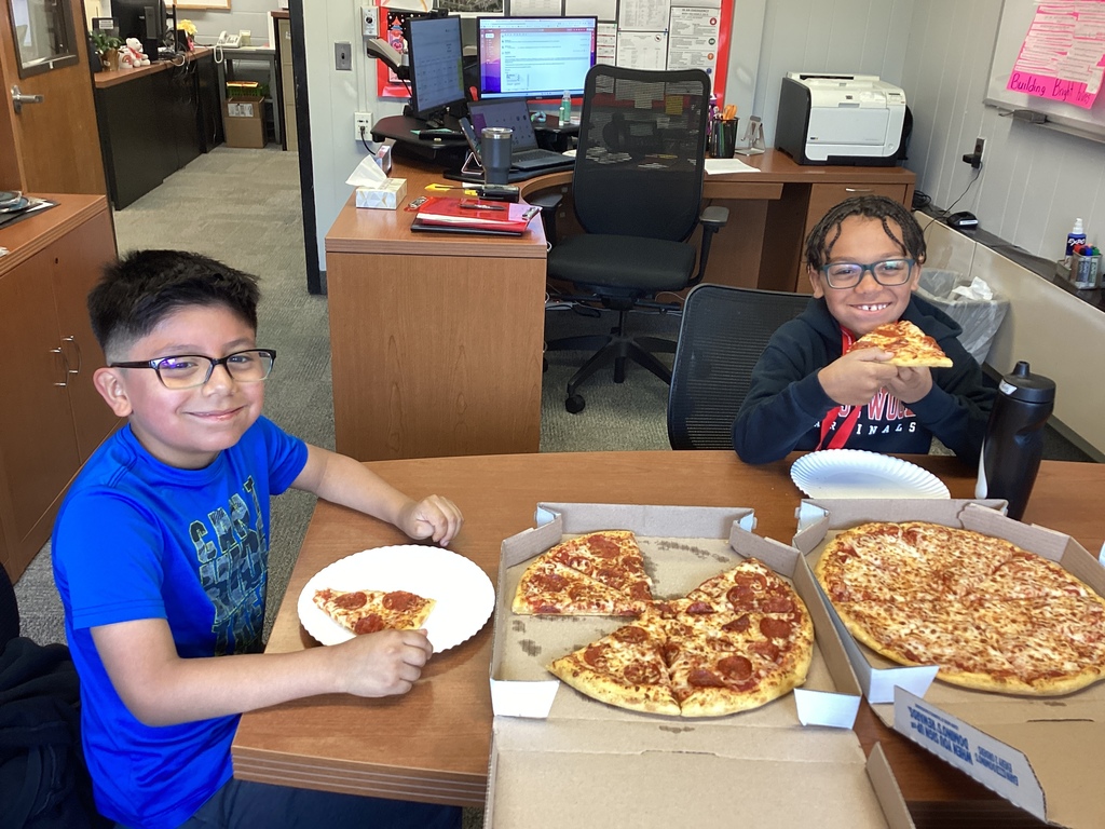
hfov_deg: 58.4
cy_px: 414
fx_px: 990
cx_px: 552
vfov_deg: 45.4
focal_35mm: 31
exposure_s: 1/50
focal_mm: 3.3
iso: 100
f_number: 2.4
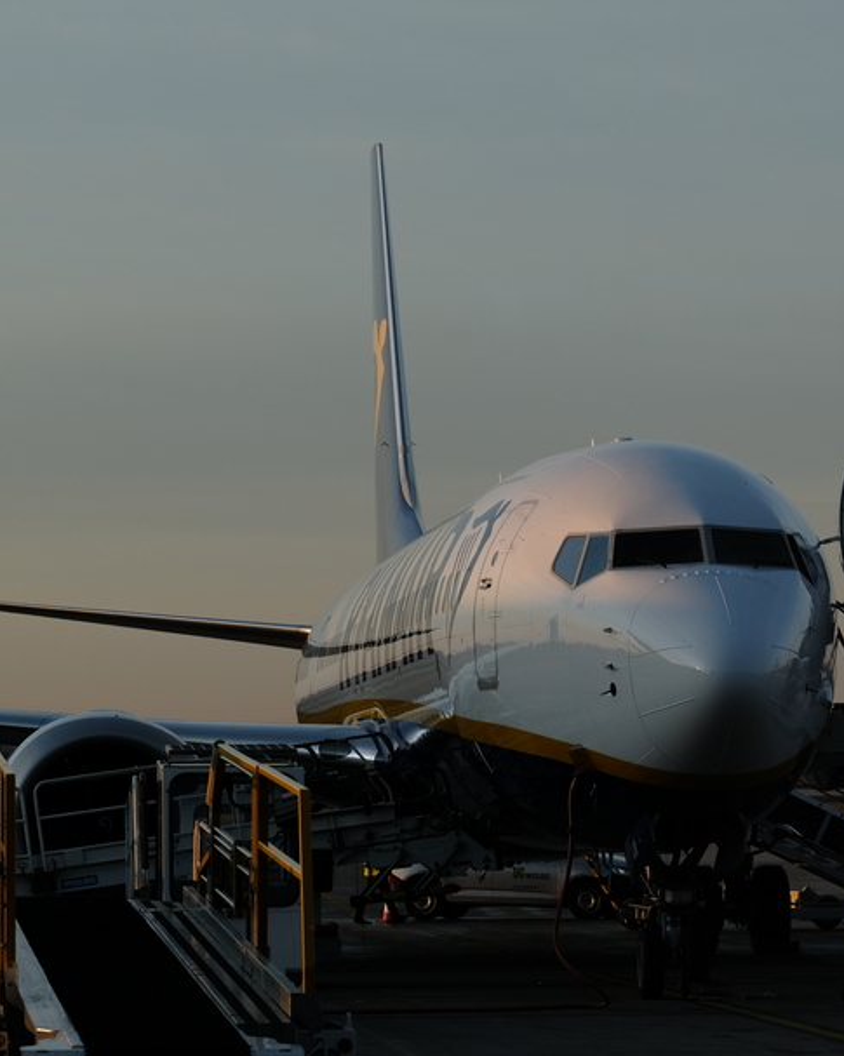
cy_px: 592
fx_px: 5000
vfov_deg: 12.1
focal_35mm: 160
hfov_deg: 9.6
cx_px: 750
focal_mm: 67.6
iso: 320
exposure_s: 1/340
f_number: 5.6
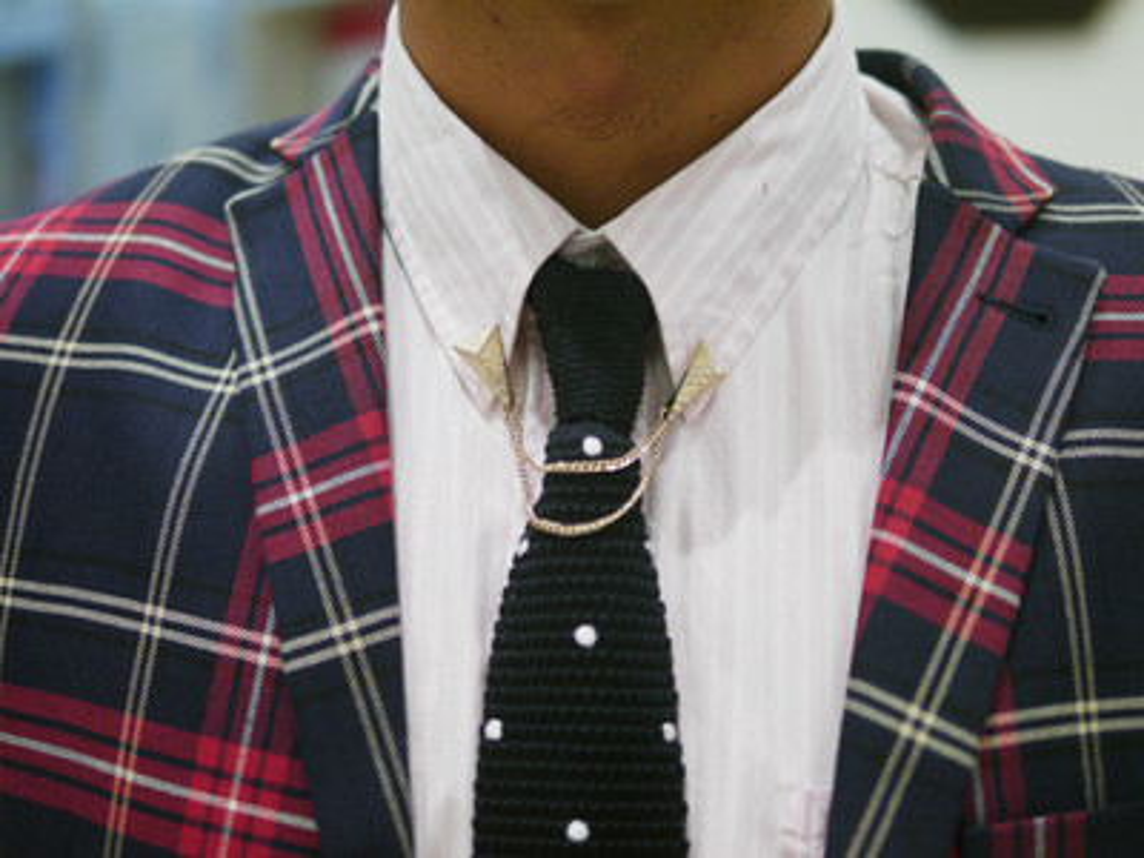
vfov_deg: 29.1
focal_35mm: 50
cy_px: 429
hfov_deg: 38.2
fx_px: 1652
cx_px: 572
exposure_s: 1/125
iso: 160
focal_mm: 25
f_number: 1.4
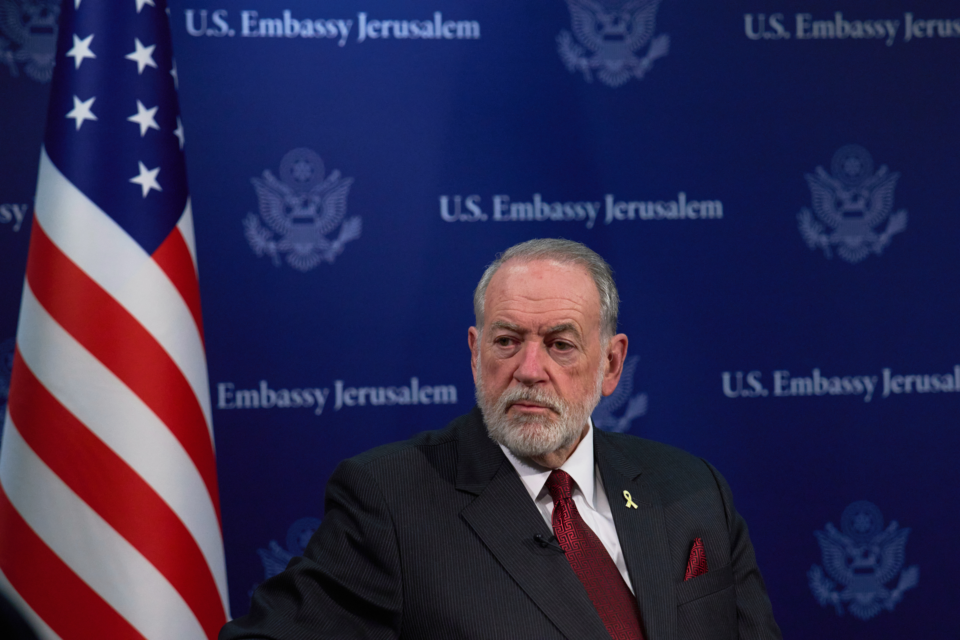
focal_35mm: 105
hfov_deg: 19.5
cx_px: 480
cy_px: 320
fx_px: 2800
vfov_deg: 13.0
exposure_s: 1/400
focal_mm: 70
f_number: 2.8
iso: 1600
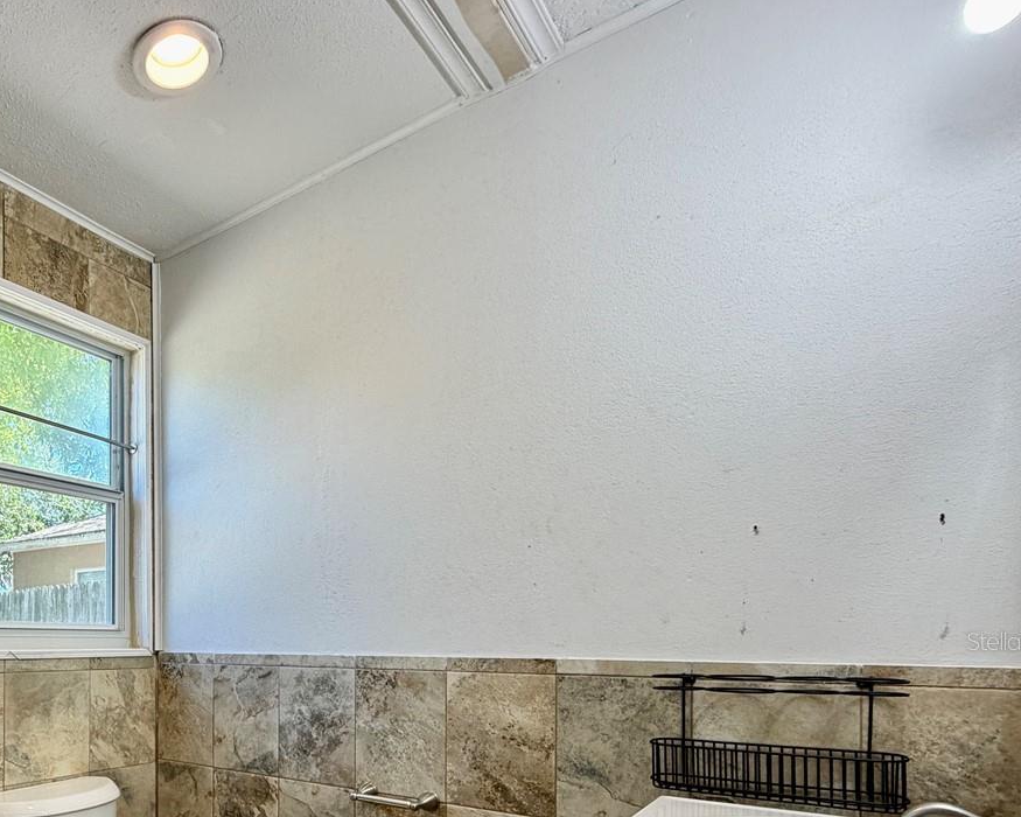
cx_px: 144
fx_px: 755
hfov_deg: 60.0
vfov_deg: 53.4
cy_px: 641
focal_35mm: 25
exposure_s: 1/120
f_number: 2.2
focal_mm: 2.22
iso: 125
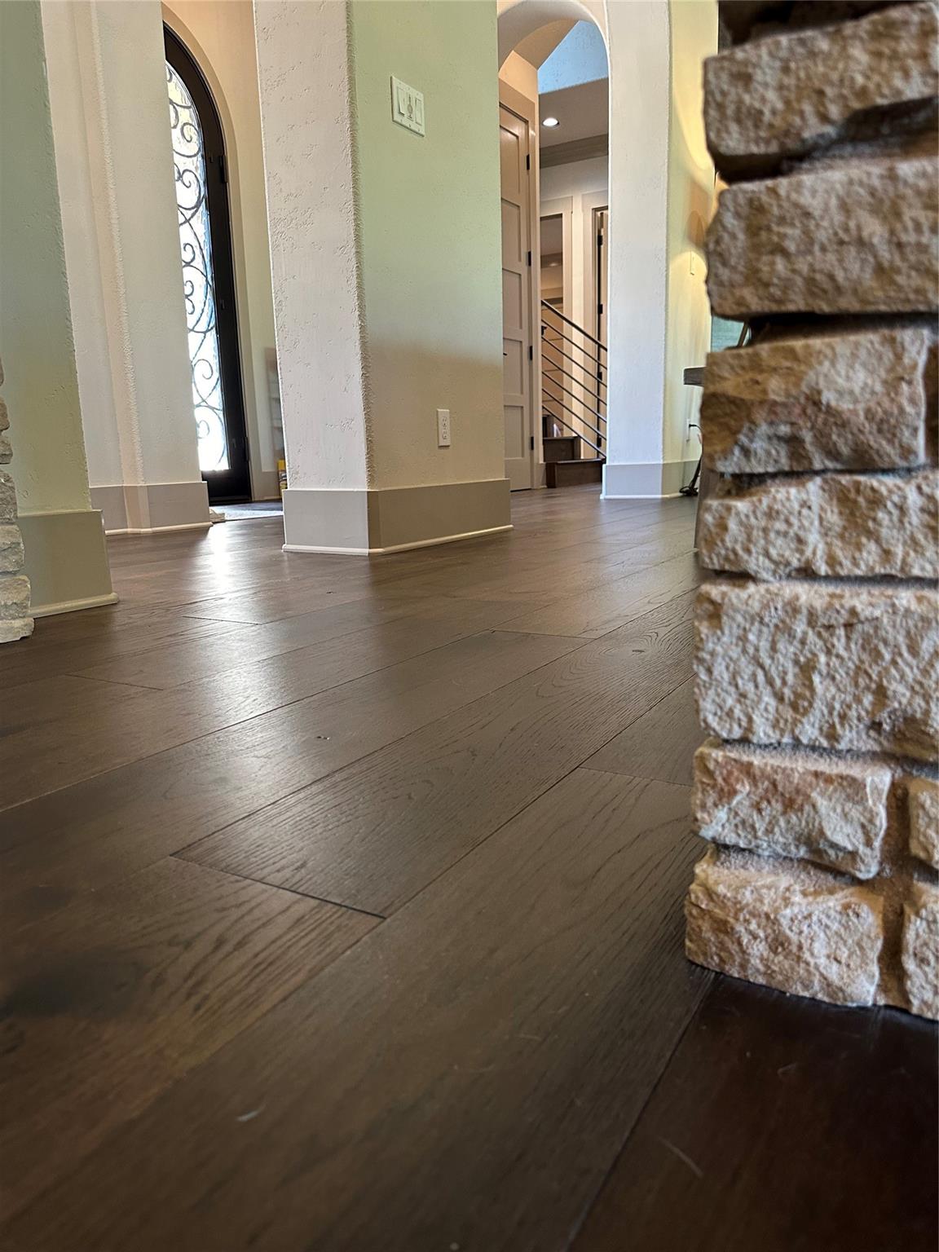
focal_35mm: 24
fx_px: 868
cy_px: 626
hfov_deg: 56.8
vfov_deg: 71.6
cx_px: 470
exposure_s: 1/60
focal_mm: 6.86
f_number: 1.78
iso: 320
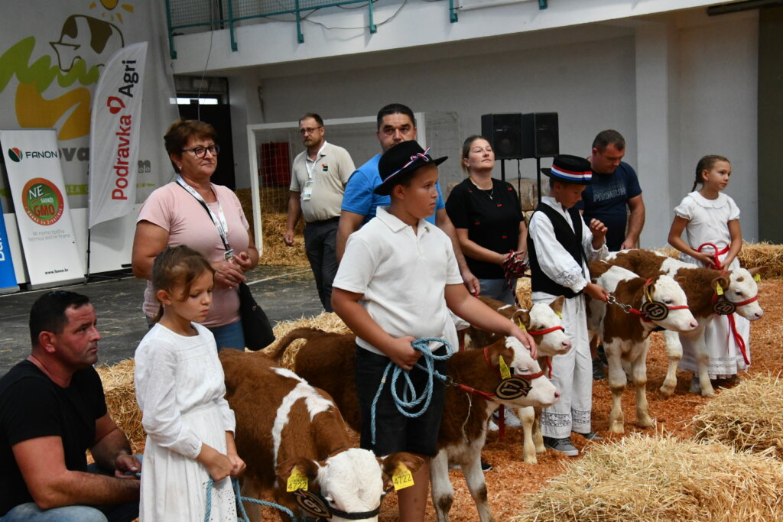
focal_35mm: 52
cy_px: 261
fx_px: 1131
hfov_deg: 38.2
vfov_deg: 26.0
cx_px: 392
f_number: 10
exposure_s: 1/400
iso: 3200
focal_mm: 35
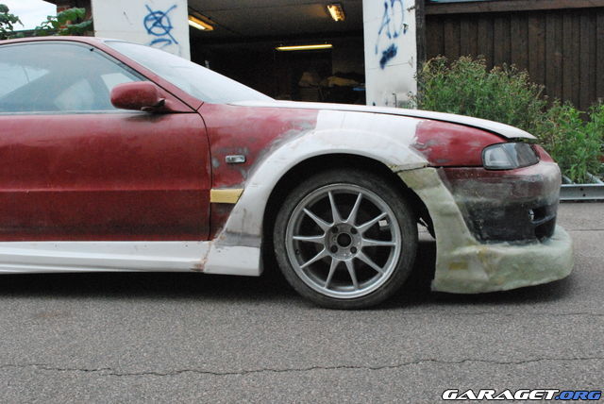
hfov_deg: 49.5
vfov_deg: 34.3
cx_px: 302
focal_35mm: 39
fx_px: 655
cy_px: 202
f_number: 13
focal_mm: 26
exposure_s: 1/640
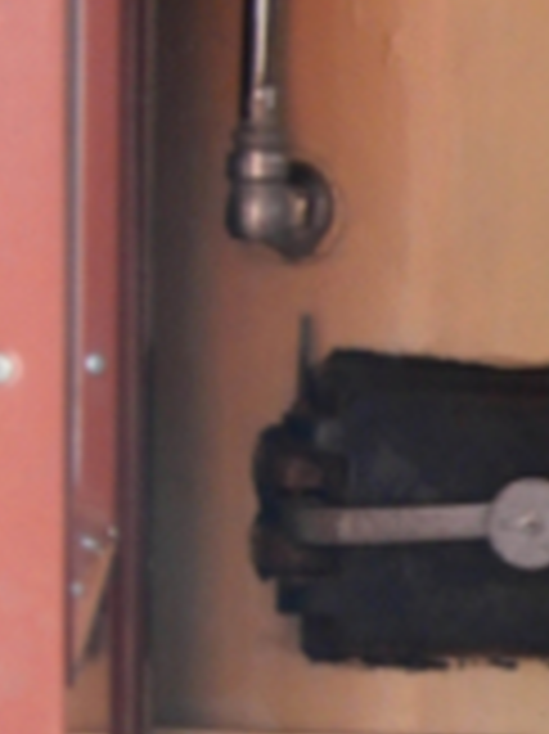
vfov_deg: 3.6
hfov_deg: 2.7
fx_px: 11709
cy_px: 509
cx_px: 808
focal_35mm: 553
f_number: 5.6
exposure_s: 1/20
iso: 400
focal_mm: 32.1
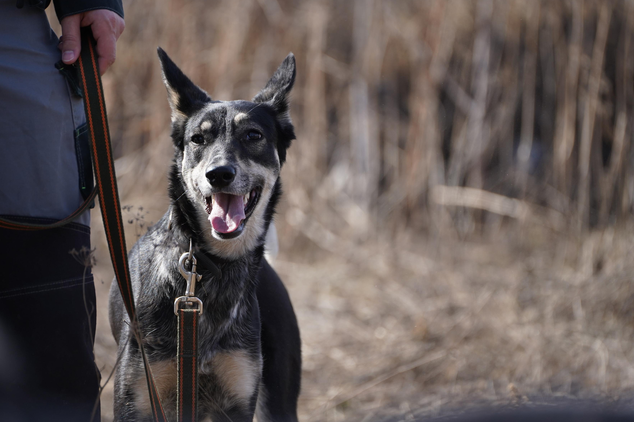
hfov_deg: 7.9
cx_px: 276
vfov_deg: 5.2
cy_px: 209
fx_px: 4614
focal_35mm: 262
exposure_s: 1/500
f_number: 5.6
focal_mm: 226
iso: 320
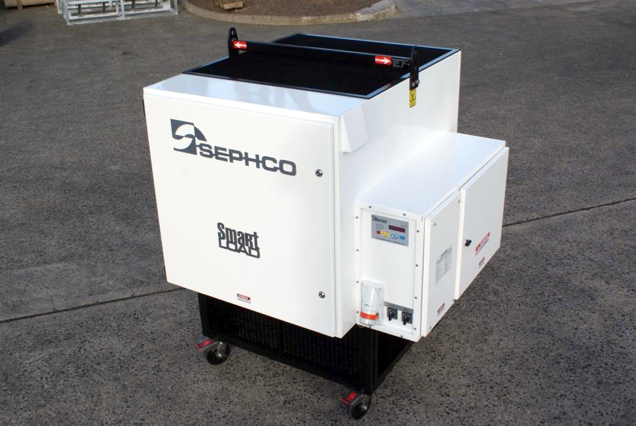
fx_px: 690
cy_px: 213
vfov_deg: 34.3
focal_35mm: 39
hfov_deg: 49.5
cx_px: 318
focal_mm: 26
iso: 100
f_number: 10
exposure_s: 1/100
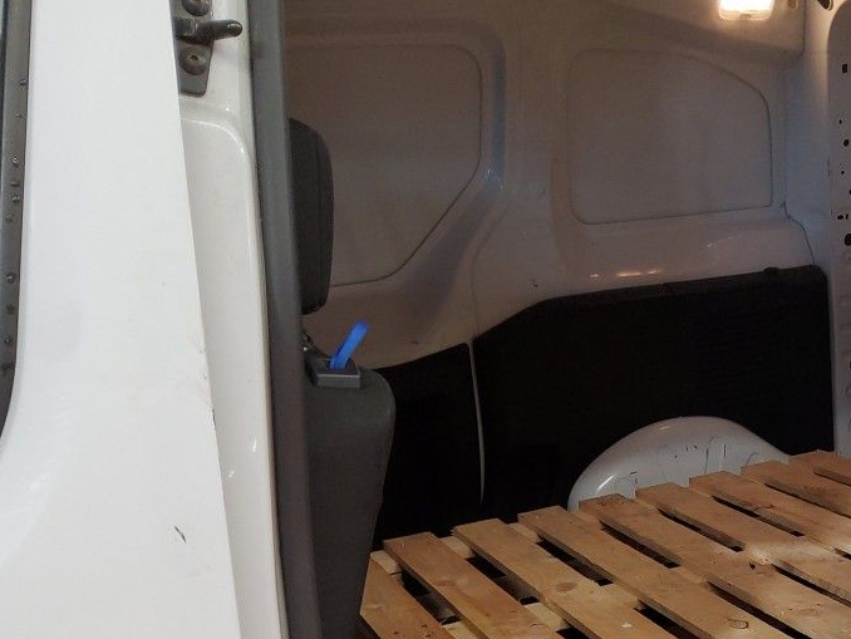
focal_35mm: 46
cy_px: 556
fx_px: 1131
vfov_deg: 30.4
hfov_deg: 39.0
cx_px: 728
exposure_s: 1/50
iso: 160
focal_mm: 3.08
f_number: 2
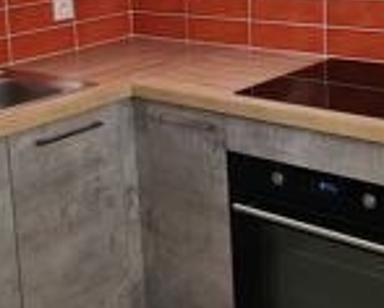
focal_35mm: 68
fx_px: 774
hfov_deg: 27.8
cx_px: 162
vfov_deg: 22.1
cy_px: 38
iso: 125
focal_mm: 5
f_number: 1.8
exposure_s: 1/100
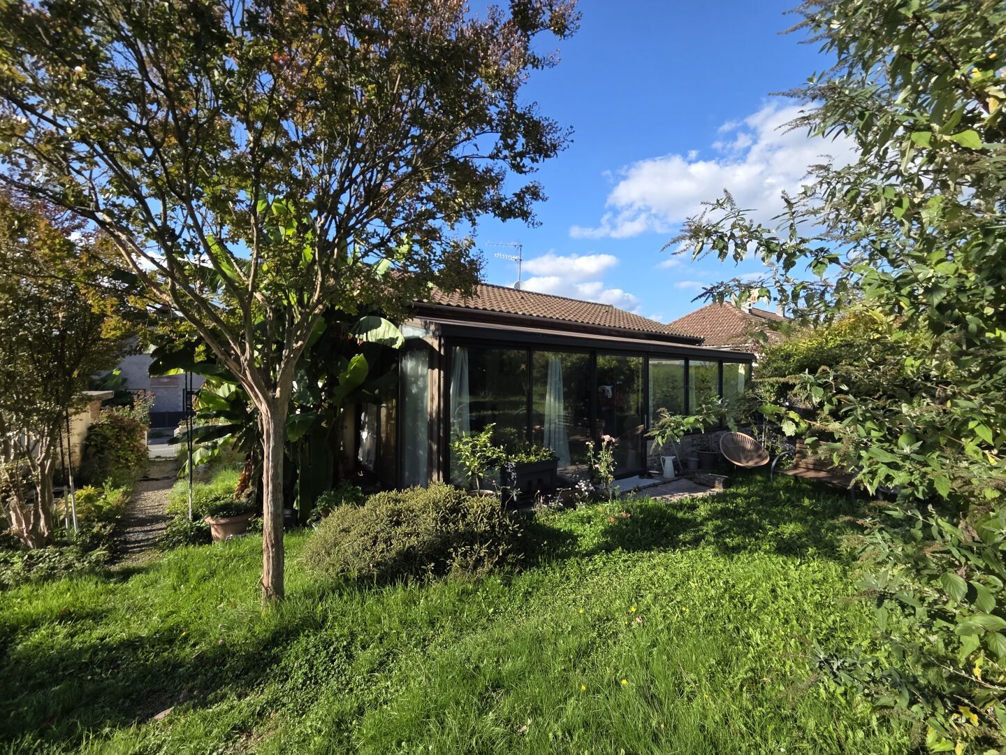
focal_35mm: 13
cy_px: 378
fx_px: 378
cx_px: 503
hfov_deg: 106.2
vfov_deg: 89.9
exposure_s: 1/994
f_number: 2.2
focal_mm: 2.2
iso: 50
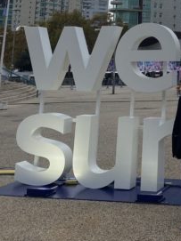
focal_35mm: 69
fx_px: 481
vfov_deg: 26.0
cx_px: 226
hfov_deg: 19.8
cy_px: -27
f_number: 1.8
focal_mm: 4.25
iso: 32
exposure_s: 1/1135
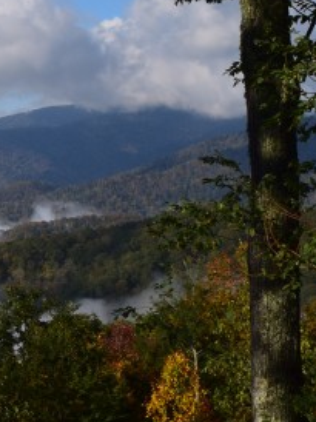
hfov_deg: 13.8
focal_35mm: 97
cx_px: -230
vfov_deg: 20.2
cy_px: 172
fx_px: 1182
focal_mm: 18
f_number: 11
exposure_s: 1/500
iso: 280
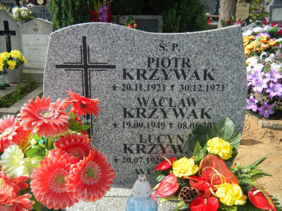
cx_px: 141
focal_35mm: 38
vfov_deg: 37.7
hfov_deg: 49.0
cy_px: 106
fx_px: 310
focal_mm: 6.9
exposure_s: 1/527
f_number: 4
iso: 200
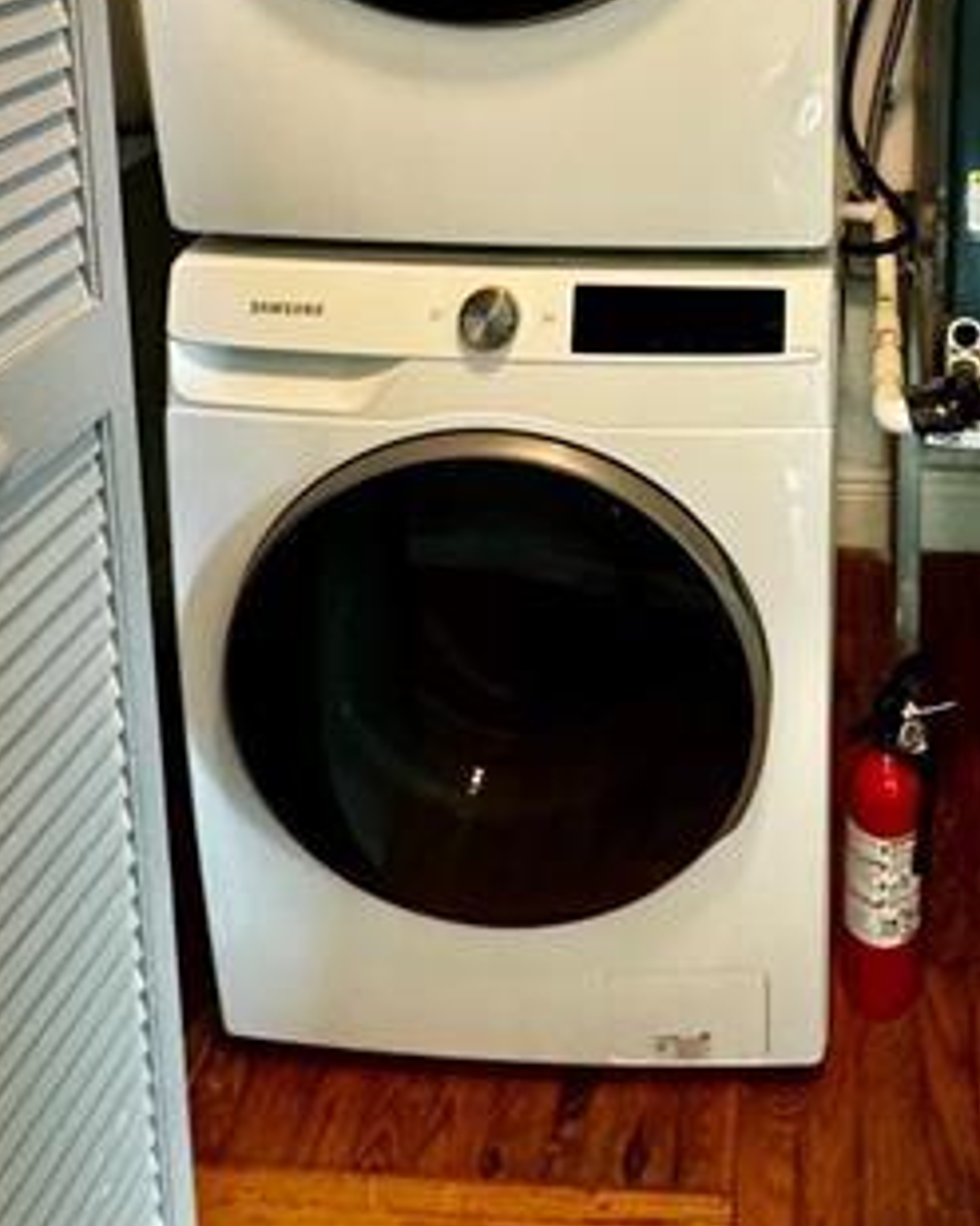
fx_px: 1233
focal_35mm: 34
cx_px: 805
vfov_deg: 41.9
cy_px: -123
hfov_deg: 41.2
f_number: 2.2
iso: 320
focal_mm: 2.22
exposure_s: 1/60
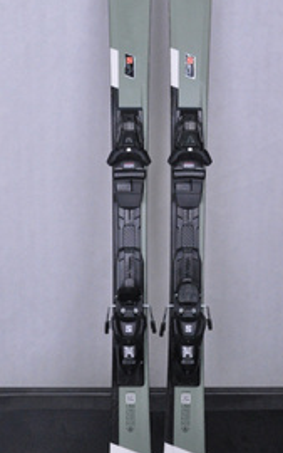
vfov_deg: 33.4
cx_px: 157
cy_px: 181
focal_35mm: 61
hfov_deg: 21.3
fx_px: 752
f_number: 8
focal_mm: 24
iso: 3200
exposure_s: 1/125
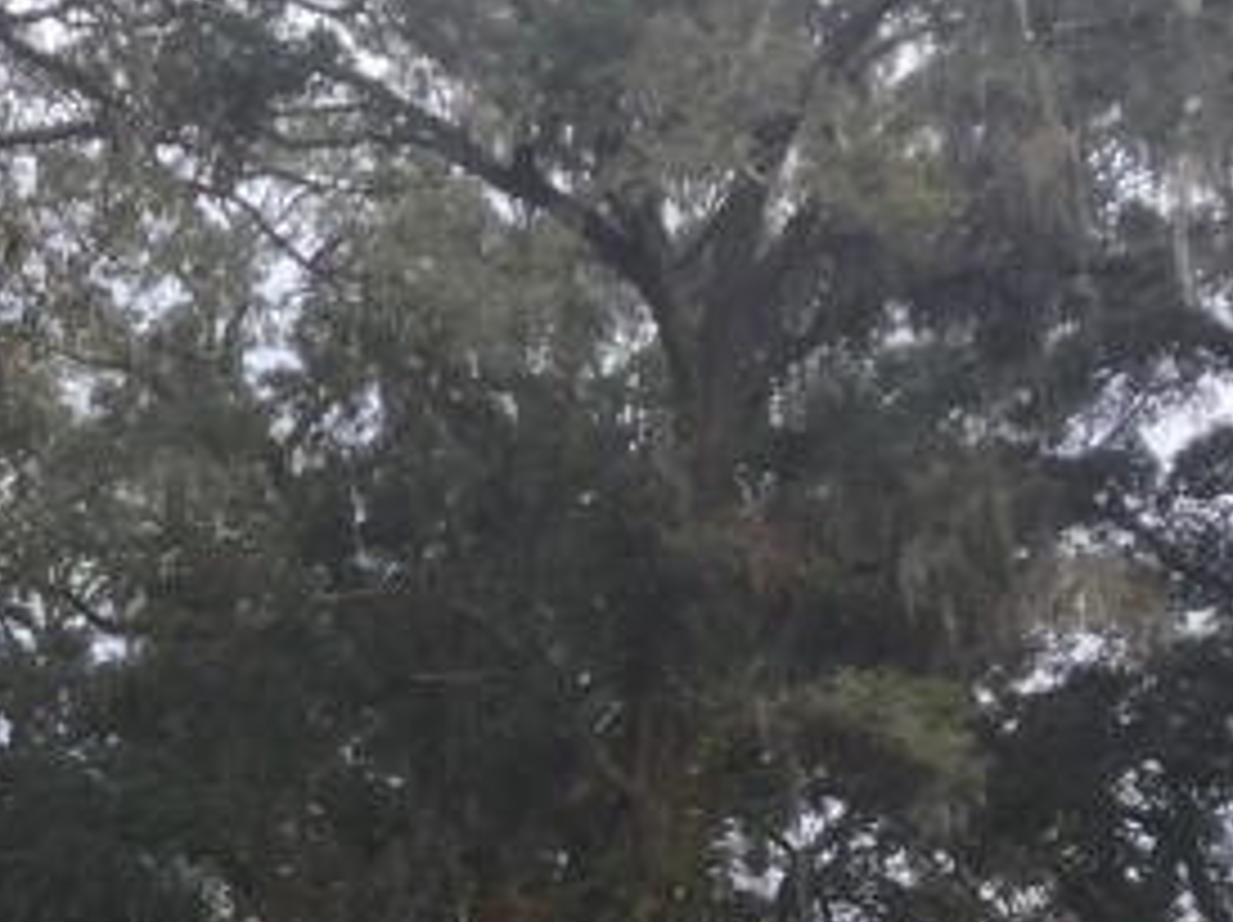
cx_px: -814
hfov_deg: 15.2
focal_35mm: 116
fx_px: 4128
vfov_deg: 12.4
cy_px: 1205
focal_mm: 3.3
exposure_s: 1/212
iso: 25
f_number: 2.4
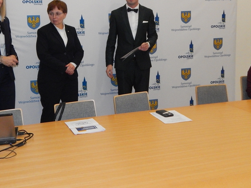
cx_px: 104
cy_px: 58
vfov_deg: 28.9
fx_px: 363
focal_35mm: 50
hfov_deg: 38.1
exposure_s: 1/250
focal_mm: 6.1
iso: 800
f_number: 3.3
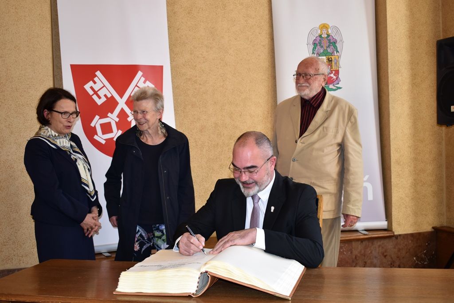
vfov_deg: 29.0
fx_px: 586
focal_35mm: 46
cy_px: 152
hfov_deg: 42.3
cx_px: 227
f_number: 4.2
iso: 360
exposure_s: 1/60
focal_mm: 31
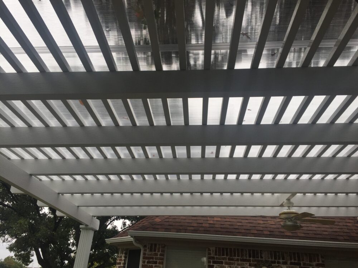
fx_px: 300
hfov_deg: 61.7
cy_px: 134
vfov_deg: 48.2
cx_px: 179
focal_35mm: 29
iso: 32
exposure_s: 1/434
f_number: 2.2
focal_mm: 4.15
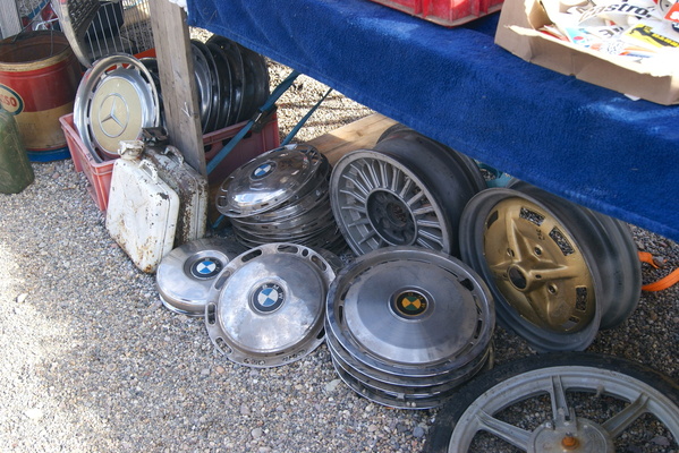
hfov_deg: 46.4
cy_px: 226
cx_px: 340
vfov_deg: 31.9
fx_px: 793
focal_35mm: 42
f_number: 8
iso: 100
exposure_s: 1/80
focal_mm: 28
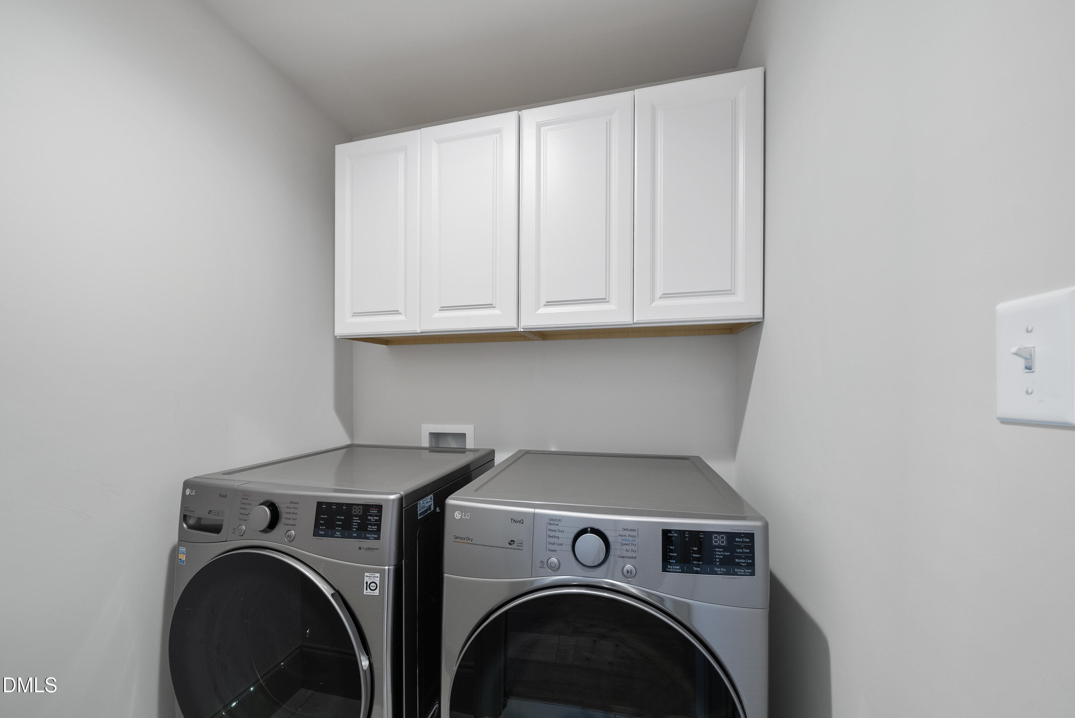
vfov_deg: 90.1
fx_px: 358
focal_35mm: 12
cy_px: 359
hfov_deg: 112.6
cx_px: 538
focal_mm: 12
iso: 800
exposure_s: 1/3
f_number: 7.1
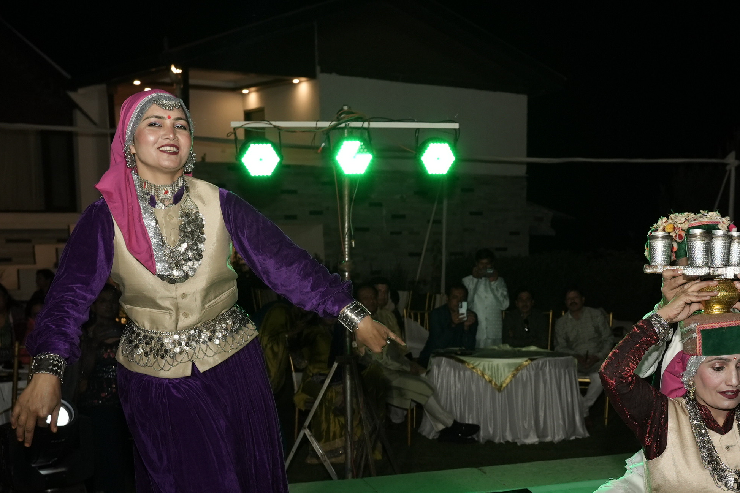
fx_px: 1110
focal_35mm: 54
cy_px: 398
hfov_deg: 35.5
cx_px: 607
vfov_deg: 24.6
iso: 640
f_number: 3.2
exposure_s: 1/200
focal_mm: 20
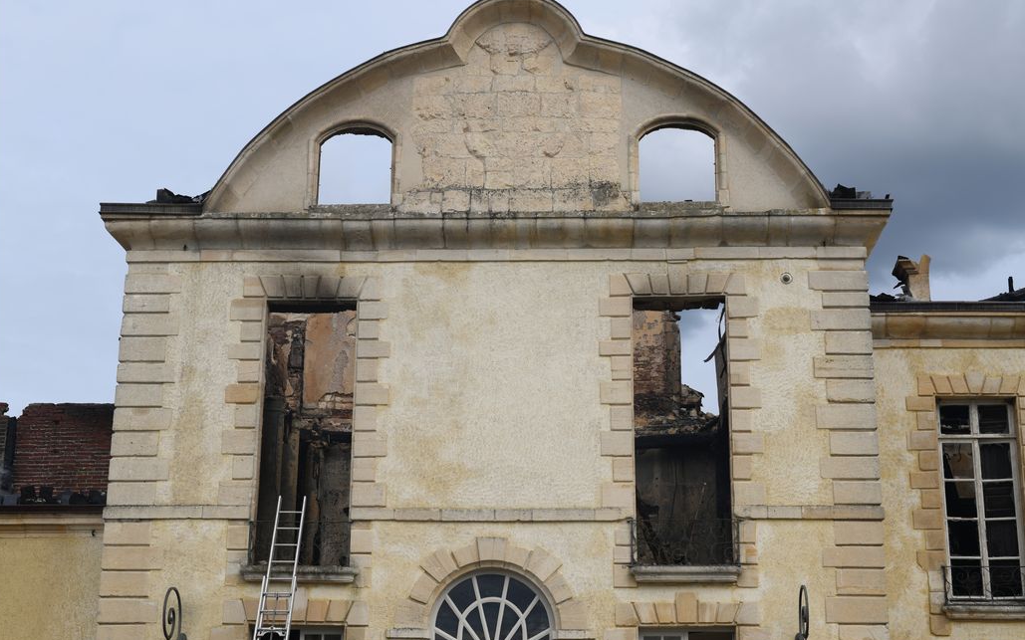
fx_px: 1453
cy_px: 332
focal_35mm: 52
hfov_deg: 38.9
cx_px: 512
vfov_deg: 24.9
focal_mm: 50
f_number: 6.3
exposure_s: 1/400
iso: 64
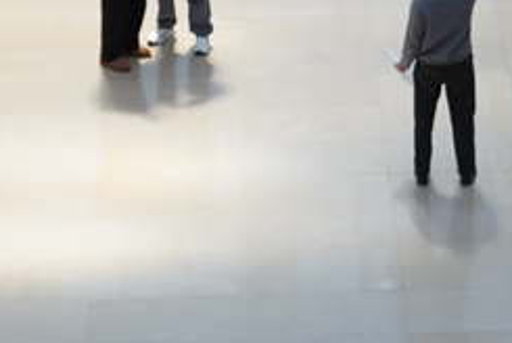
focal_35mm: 182
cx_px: 531
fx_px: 2591
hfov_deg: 11.2
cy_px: -521
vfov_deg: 7.1
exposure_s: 1/160
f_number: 4
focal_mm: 31
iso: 640
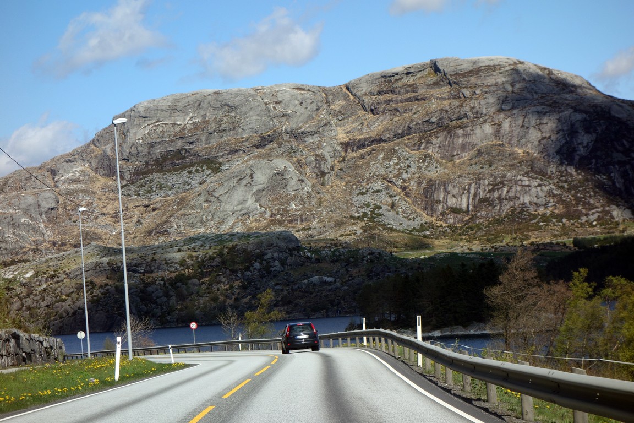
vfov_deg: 14.4
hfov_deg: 21.5
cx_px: 317
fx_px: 1673
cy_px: 212
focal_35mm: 95
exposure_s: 1/500
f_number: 5.6
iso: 125
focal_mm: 35.26
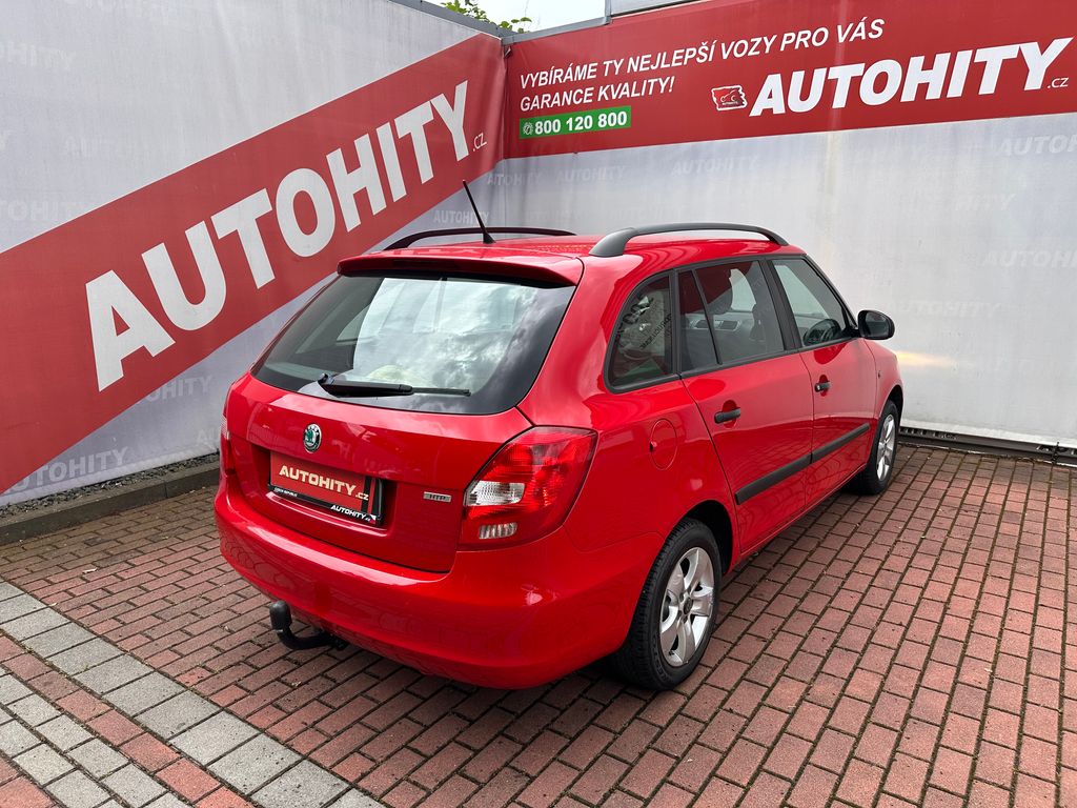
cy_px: 404
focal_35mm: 24
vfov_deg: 56.8
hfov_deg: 71.6
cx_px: 538
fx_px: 747
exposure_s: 1/1131
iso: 80
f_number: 1.78
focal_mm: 6.86
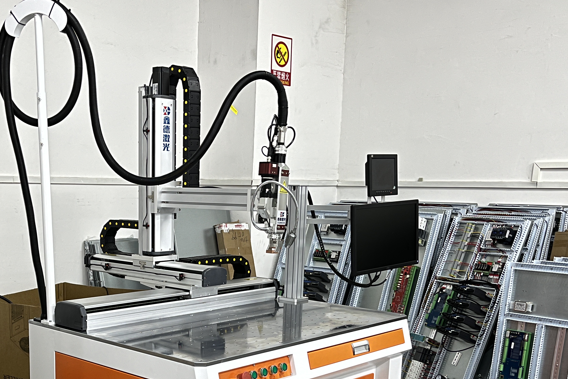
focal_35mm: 45
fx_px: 710
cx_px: 176
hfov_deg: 42.8
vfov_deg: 29.0
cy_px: 316
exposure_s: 1/33
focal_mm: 5.1
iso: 160
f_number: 1.6
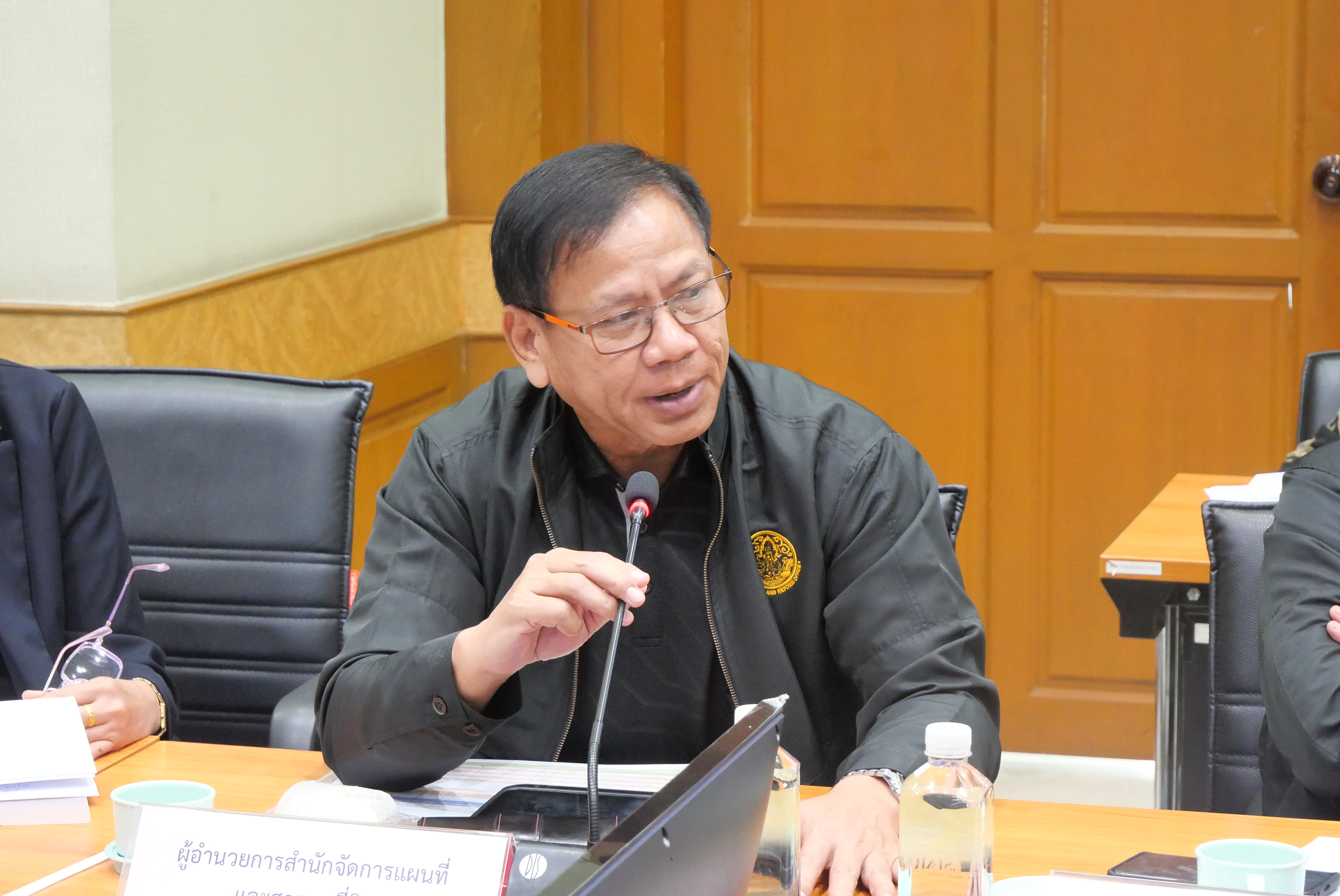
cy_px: 448
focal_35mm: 97
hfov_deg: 21.0
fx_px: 3613
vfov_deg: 14.1
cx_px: 670
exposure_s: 1/25
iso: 3200
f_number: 5.6
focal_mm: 47
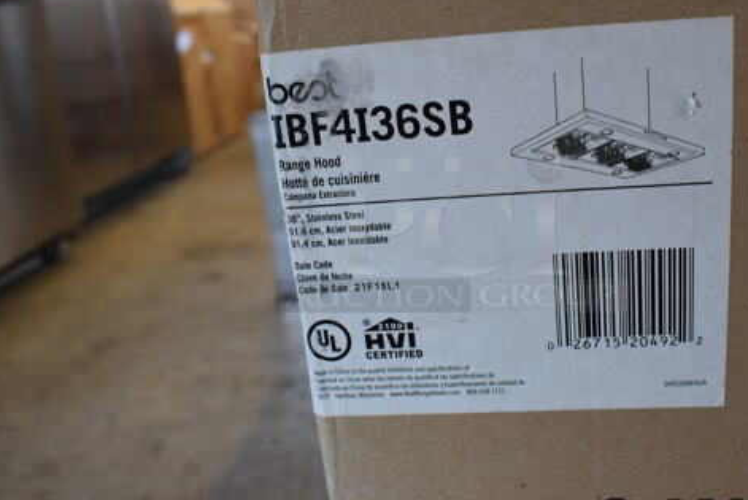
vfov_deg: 37.9
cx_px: 453
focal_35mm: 35
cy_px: 229
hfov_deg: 54.0
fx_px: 728
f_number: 5.6
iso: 720
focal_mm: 18
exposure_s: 1/60
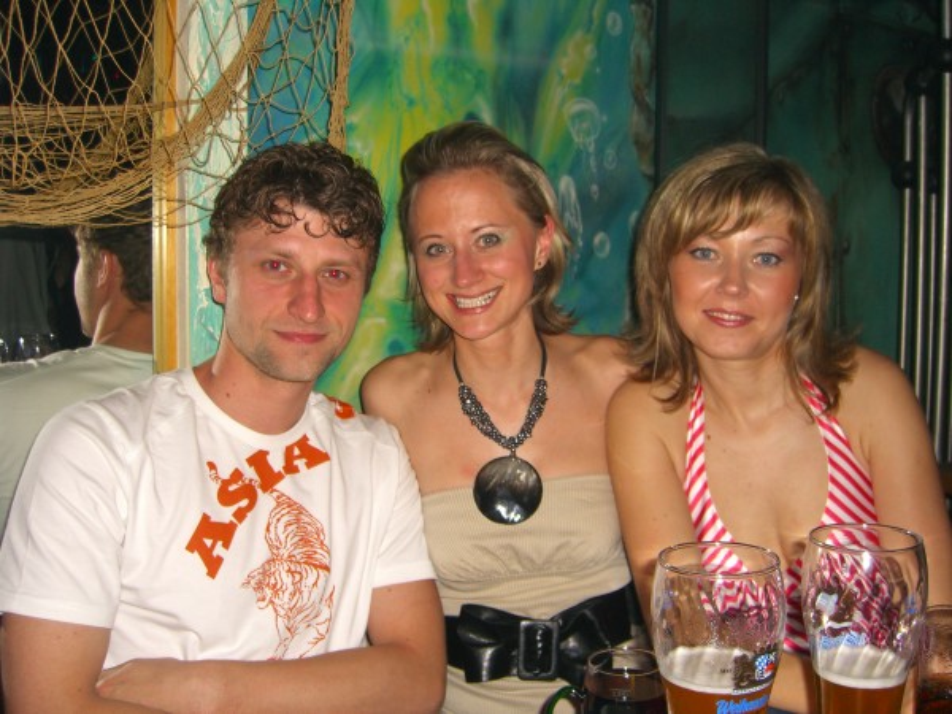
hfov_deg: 49.0
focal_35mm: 38
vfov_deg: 37.7
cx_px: 476
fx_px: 1045
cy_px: 357
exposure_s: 1/60
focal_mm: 7.9
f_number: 2.8
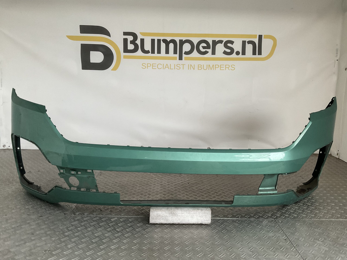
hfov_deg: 61.7
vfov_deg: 48.2
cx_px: 174
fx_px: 291
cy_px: 130
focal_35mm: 29
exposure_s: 1/50
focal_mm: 3
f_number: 1.8
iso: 160
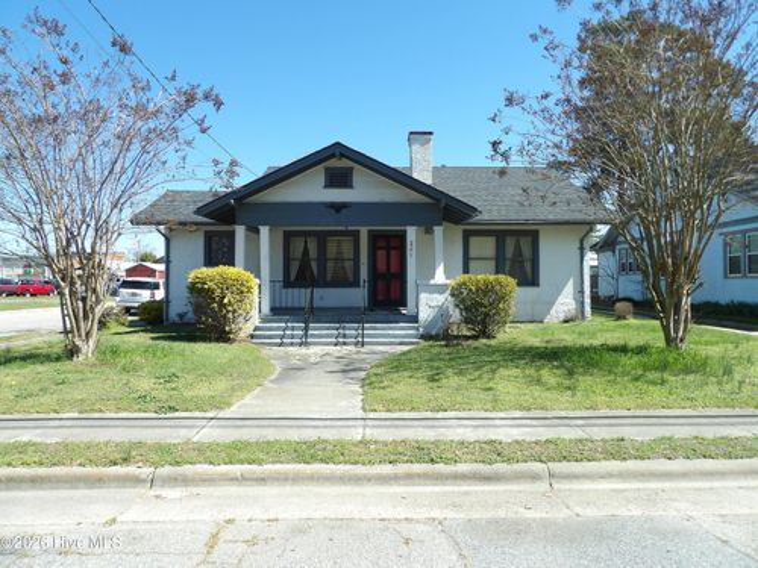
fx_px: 526
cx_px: 379
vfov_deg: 56.8
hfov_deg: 71.6
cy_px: 284
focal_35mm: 24
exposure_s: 1/629
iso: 100
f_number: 3.2
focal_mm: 4.3
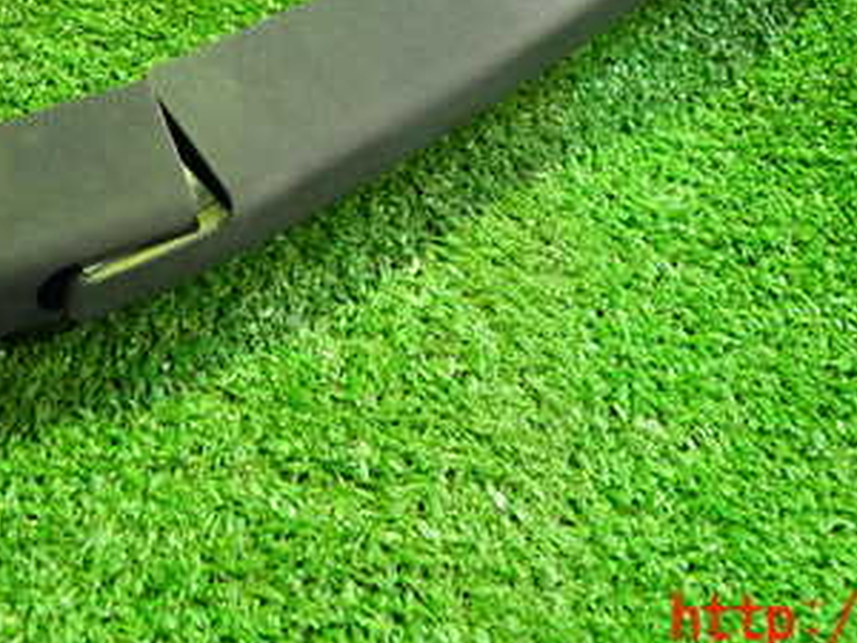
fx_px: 1238
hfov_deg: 38.2
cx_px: 460
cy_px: 14
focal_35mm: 50
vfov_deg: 27.6
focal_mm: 4.5
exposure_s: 1/30
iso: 640
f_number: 2
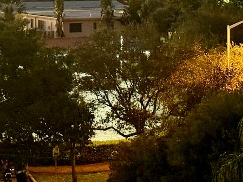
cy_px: -30
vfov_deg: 11.9
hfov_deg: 16.1
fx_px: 856
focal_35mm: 122
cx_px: 134
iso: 250
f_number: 1.78
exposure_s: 1/42
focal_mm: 6.76
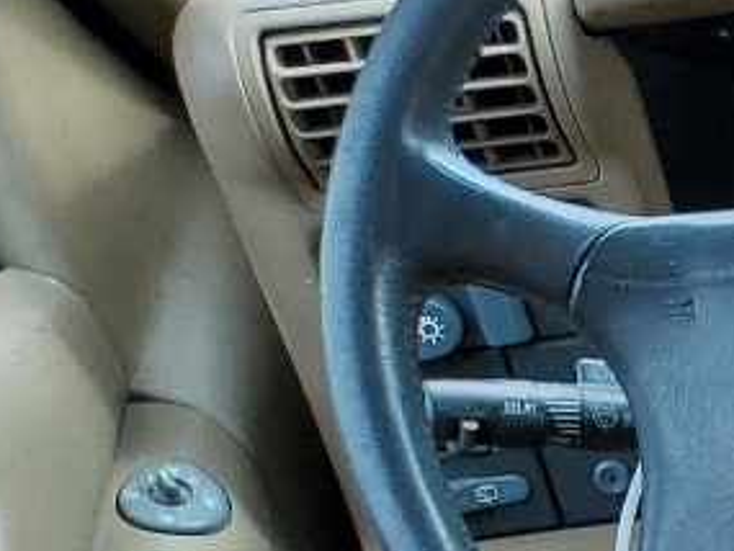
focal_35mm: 146
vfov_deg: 9.3
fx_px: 3097
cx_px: 2029
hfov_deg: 10.5
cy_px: 1231
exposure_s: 1/303
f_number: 1.5
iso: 50
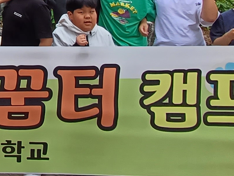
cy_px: -64
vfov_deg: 20.3
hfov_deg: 24.5
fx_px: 440
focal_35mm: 65
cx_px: -97
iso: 40
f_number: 2.2
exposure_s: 1/179
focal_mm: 1.64
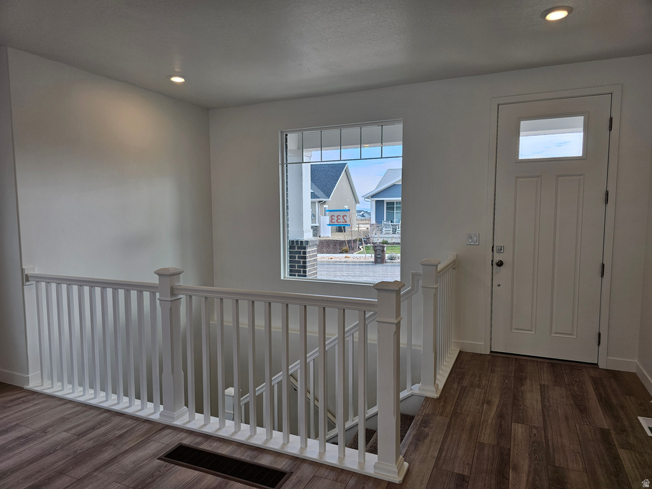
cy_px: 244
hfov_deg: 73.9
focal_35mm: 23
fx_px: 433
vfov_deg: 58.9
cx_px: 326
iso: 25
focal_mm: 6.3
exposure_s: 1/120
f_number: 1.7
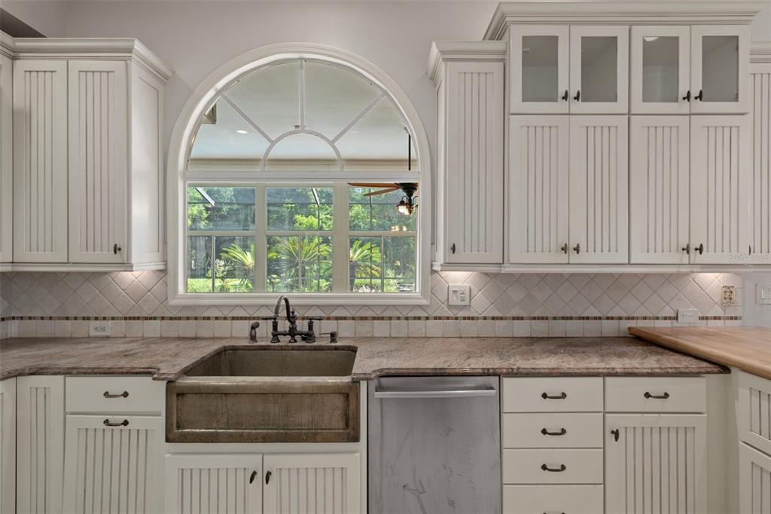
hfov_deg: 90.0
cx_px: 386
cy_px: 257
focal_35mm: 18
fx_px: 385
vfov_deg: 67.3
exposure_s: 1
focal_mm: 18
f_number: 8
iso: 320
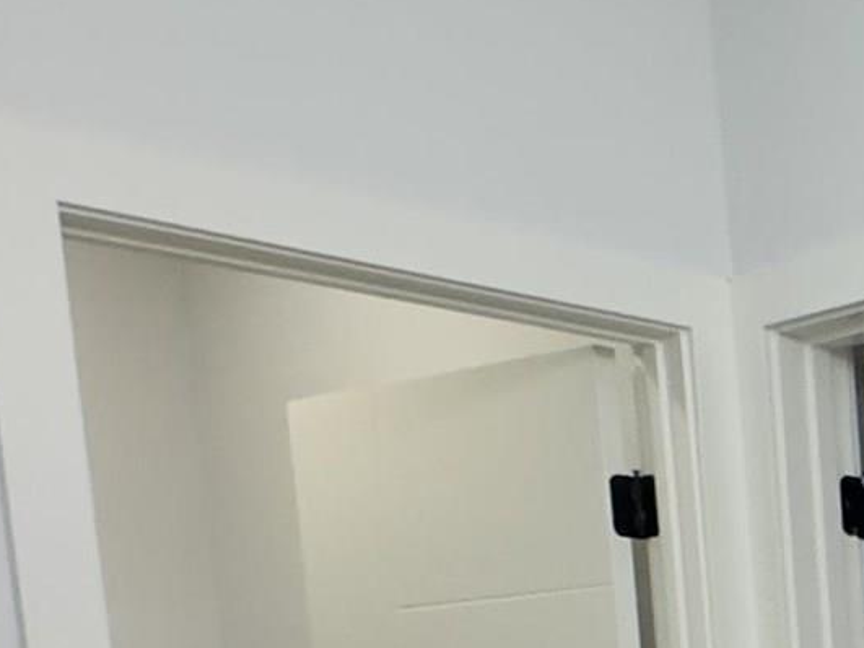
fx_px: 2021
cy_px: 1031
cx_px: 1695
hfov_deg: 17.6
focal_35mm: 81
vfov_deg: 16.3
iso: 200
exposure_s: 1/120
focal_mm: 2.22
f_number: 2.2
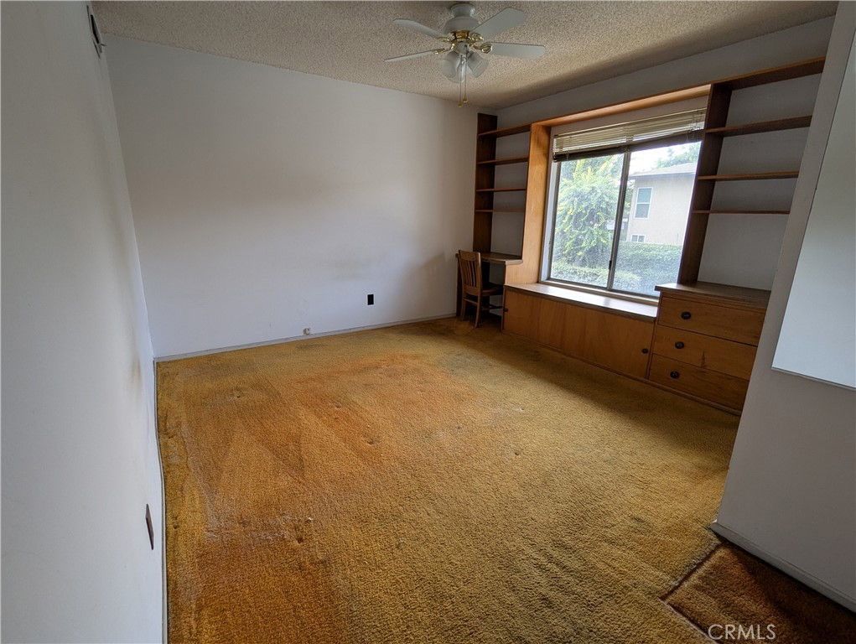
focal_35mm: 16
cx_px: 428
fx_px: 396
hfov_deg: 94.4
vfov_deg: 78.2
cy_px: 322
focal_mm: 2.35
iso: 48
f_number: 2.2
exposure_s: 1/168
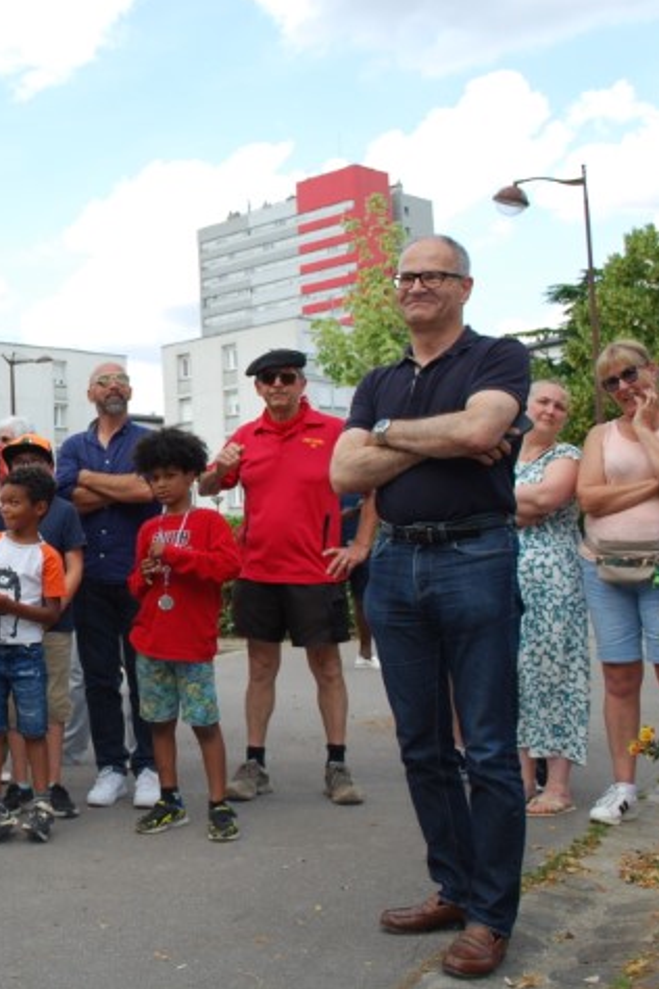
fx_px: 1373
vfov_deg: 39.6
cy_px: 491
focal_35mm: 50
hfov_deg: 25.7
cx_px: 1
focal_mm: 22
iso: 100
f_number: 6.3
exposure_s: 1/200
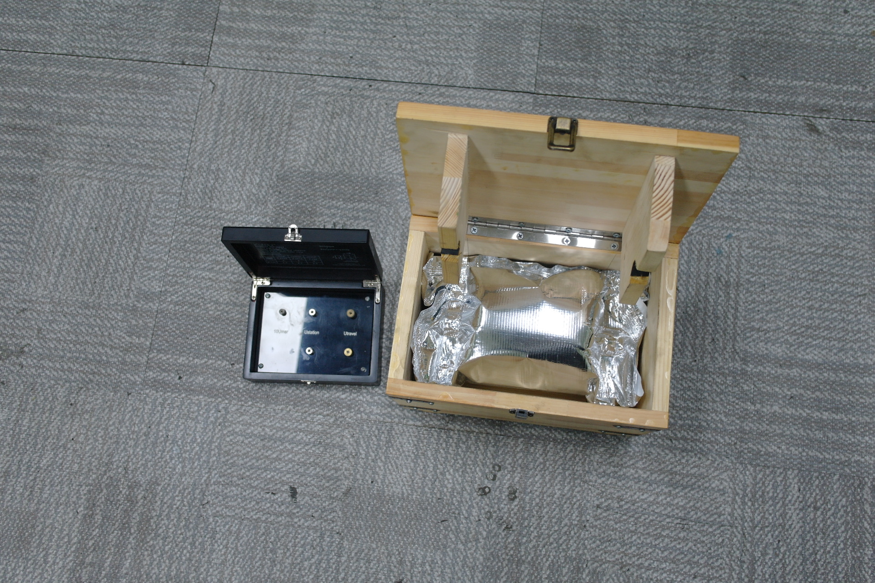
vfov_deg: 43.6
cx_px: 438
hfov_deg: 61.9
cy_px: 292
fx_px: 729
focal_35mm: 30
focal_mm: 20
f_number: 3.5
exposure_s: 1/40
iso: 320
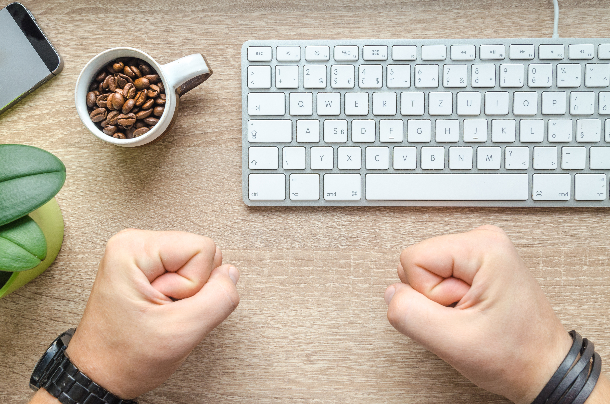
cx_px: 305
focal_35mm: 36
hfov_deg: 53.2
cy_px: 202
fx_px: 609
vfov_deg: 36.7
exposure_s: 1/15
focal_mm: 24
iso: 200
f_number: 8
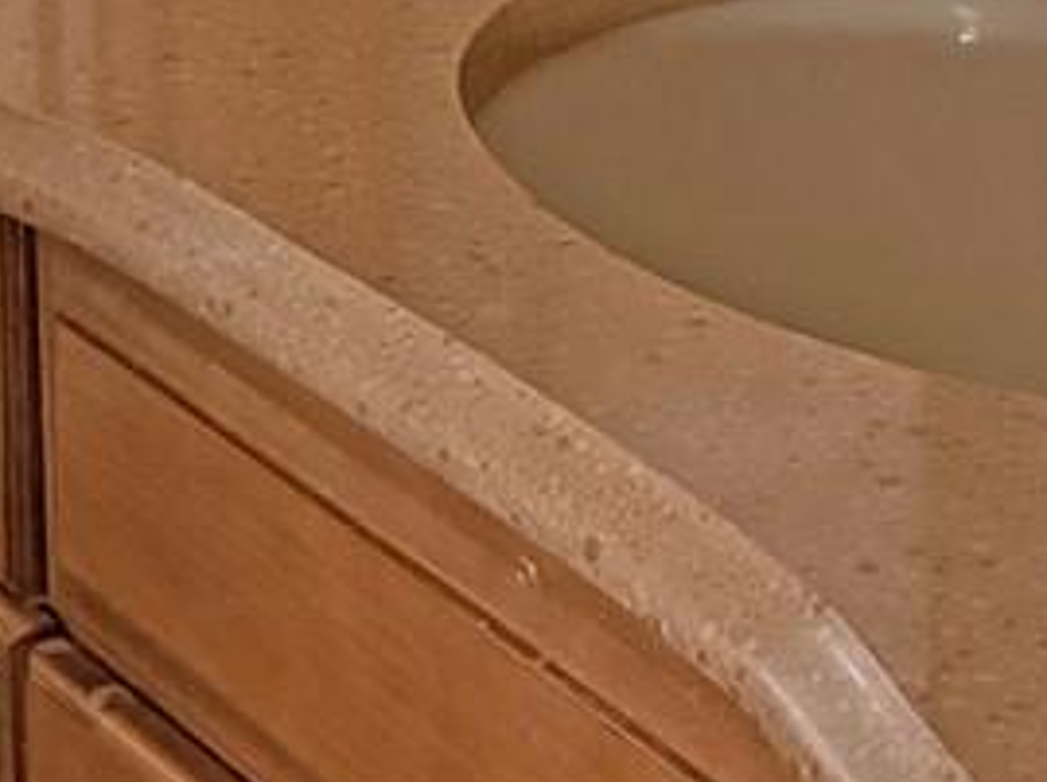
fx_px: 4319
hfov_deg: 13.8
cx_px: 475
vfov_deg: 9.6
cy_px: -782
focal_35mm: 143
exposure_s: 1/42
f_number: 1.78
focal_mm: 6.76
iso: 800
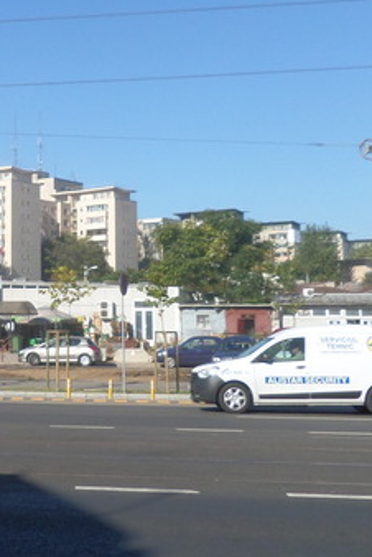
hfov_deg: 21.8
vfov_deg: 33.4
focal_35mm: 59
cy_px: 158
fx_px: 913
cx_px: -43
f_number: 3.1
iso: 80
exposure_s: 1/1000
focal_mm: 4.3
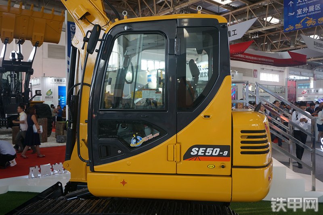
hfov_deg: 57.2
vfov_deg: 40.0
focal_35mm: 33
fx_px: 296
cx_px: 162
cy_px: 108
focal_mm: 22
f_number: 4
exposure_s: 1/60
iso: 250
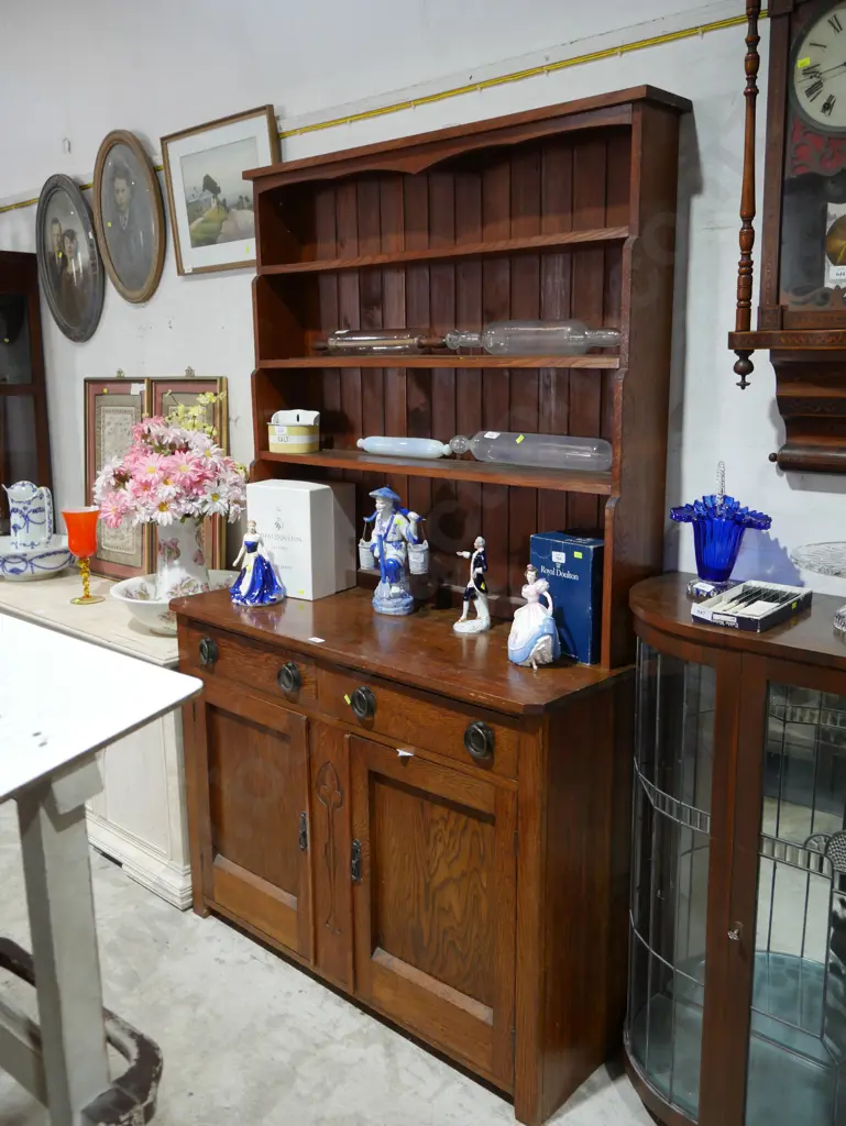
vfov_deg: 59.9
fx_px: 977
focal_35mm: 30
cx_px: 423
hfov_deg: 46.8
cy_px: 563
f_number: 3.6
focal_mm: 15
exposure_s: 1/60
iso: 400
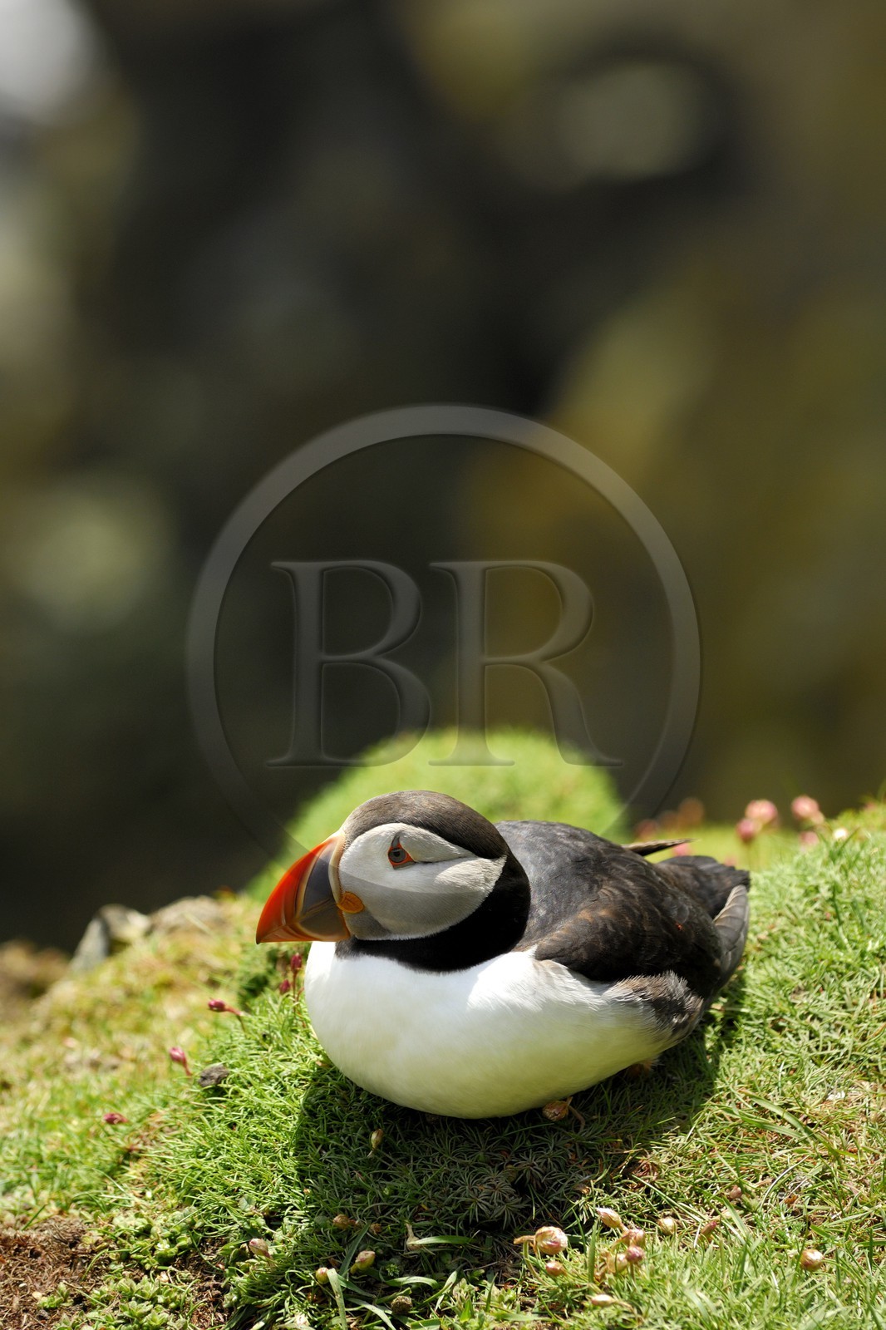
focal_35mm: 300
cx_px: 443
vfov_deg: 6.9
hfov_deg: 4.6
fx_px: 11079
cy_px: 665
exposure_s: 1/400
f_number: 5.6
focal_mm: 200
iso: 125
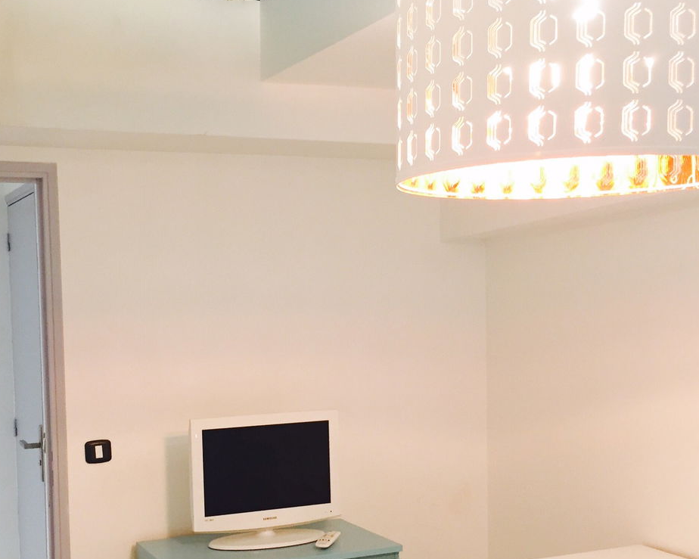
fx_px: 1014
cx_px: 279
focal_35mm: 49
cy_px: 370
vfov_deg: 30.6
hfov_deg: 37.9
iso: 125
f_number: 2.2
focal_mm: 4.15
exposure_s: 1/33
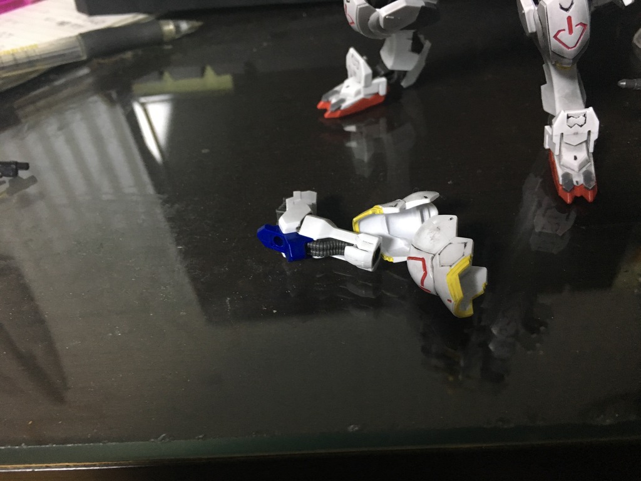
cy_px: 240
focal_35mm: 29
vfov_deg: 48.2
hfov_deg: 61.7
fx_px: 537
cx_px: 320
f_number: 2.2
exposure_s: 1/17
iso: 200
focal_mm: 4.15
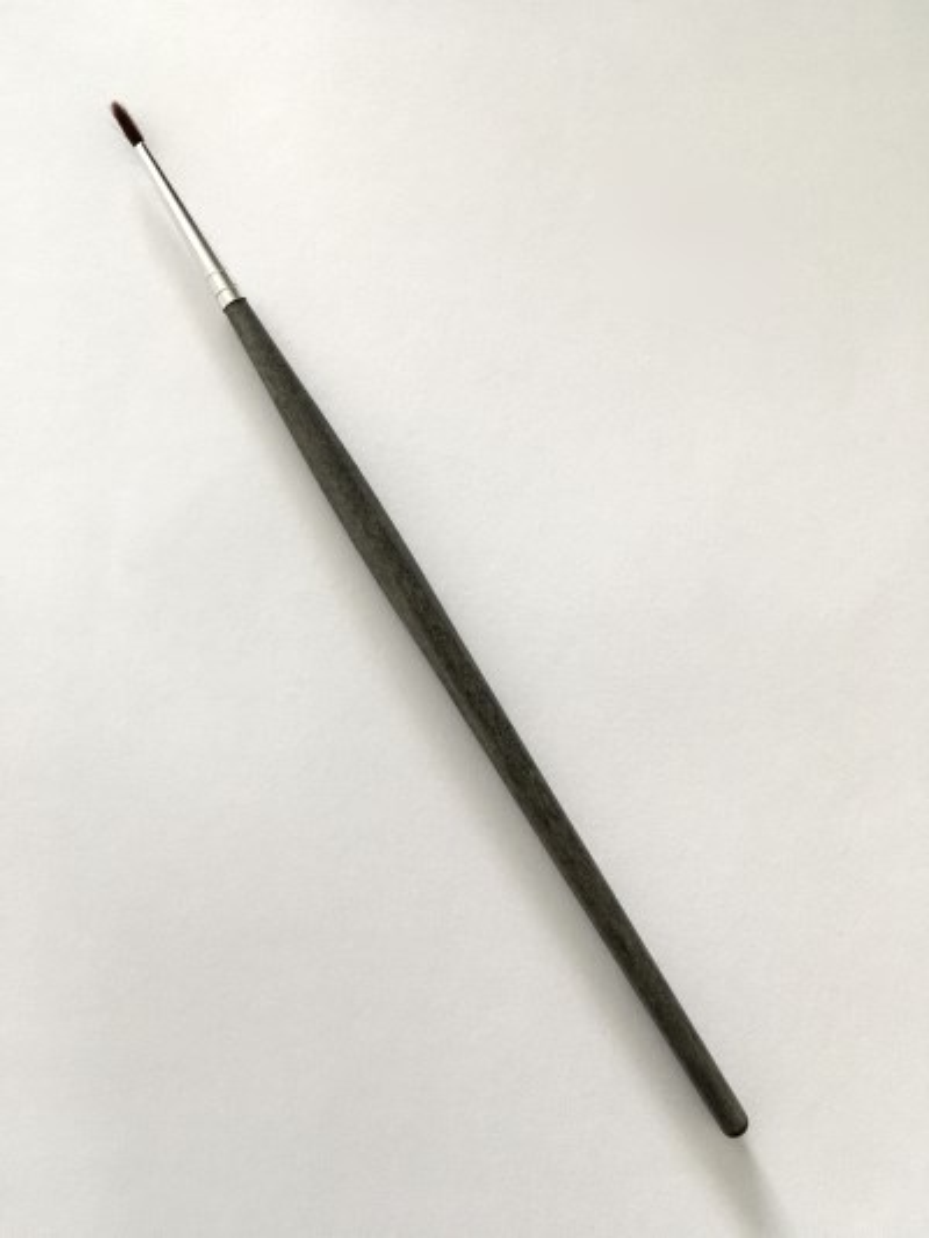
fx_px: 1037
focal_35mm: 29
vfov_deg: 61.6
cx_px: 464
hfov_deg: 48.2
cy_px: 619
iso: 250
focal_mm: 4.15
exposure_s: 1/33
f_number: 2.2
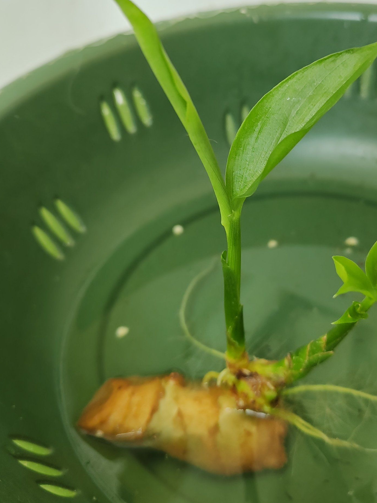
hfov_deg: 35.8
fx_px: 581
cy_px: 193
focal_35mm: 40
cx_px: 233
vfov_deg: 46.4
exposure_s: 1/100
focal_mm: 5.52
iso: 250
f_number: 1.9
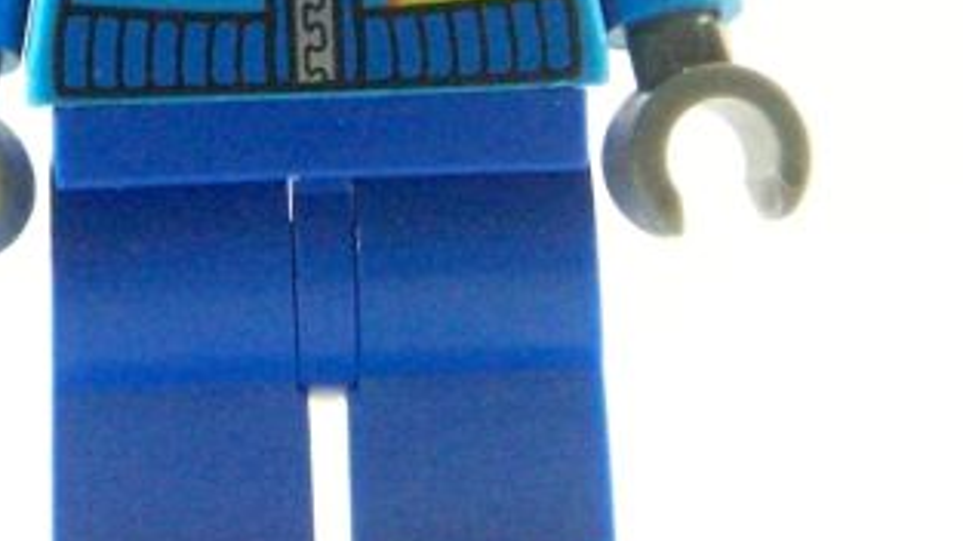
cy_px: -111
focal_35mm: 456
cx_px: 338
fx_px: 11643
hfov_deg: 4.7
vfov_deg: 2.7
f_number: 3.6
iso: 400
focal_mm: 21.2
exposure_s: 1/60
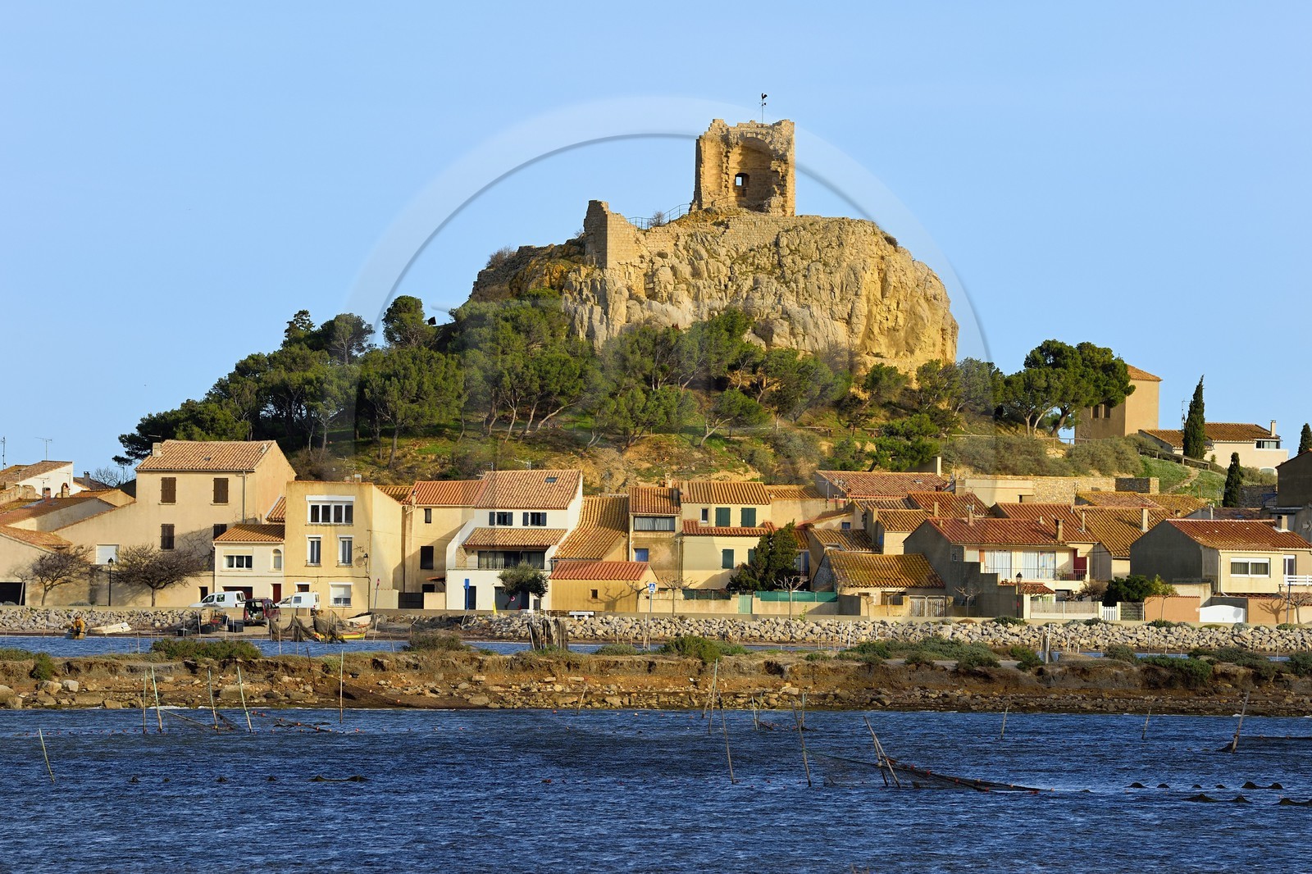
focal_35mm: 170
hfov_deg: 12.1
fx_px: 6194
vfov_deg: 8.1
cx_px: 656
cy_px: 437
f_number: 9
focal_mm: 170
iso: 200
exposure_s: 1/400
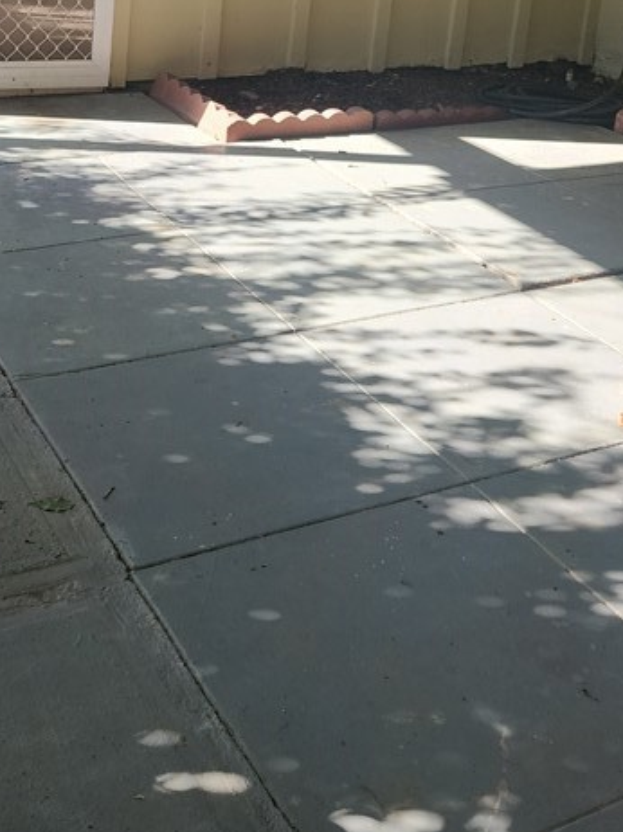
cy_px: 110
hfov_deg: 28.4
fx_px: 1225
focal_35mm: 51
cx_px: 230
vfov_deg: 35.6
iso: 20
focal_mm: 5.4
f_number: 1.8
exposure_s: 1/258
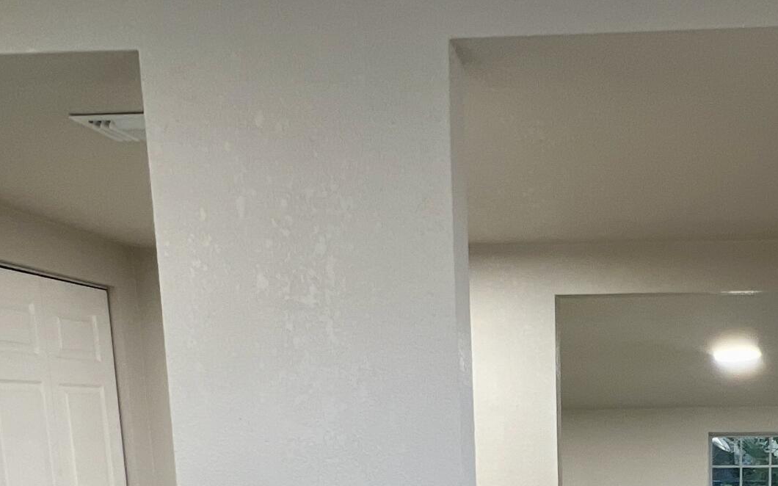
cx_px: 619
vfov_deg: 29.1
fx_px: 827
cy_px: 554
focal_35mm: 39
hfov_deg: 47.7
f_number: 1.8
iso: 50
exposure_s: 1/30
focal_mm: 1.57
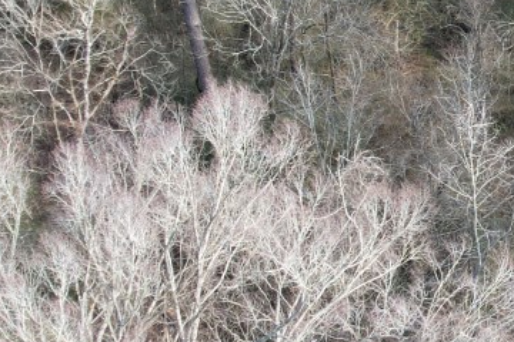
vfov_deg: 13.8
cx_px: 651
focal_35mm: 99
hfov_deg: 19.2
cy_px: 167
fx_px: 1413
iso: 100
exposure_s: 1/200
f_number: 2.8
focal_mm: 8.38
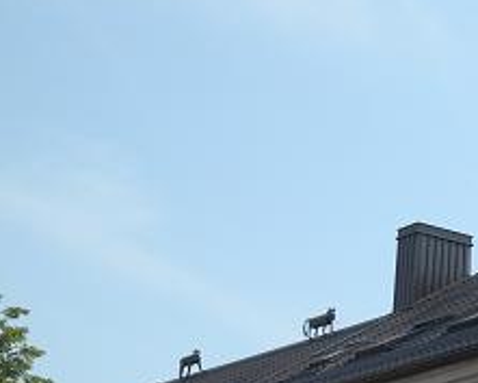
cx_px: 552
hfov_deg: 9.9
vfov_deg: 8.0
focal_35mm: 192
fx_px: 2717
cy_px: 301
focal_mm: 18.1
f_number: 4
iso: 100
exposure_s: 1/800
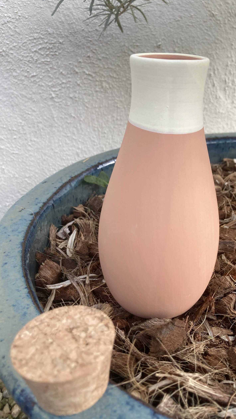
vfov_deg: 62.6
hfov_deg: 37.4
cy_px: 208
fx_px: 345
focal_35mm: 31
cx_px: 157
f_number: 1.8
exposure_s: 1/74
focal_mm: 3.99
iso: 80
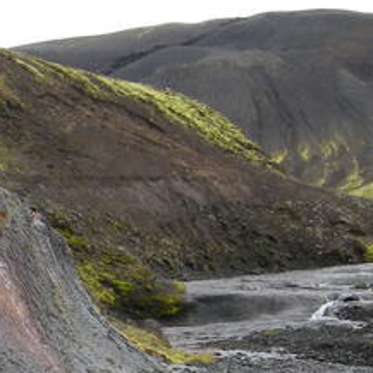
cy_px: 364
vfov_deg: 11.8
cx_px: -325
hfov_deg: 11.1
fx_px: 1780
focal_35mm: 146
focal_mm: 7.5
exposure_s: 1/167
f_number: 4.8
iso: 100
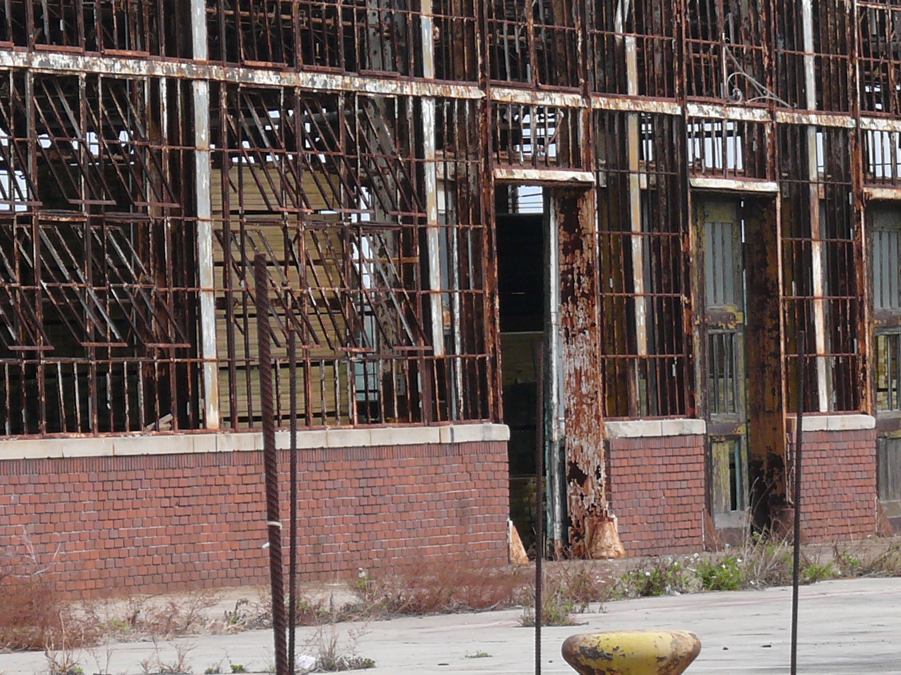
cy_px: 95
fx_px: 10800
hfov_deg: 4.8
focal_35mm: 415
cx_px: 828
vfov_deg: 3.6
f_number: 5
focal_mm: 32.5
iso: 100
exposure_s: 1/250
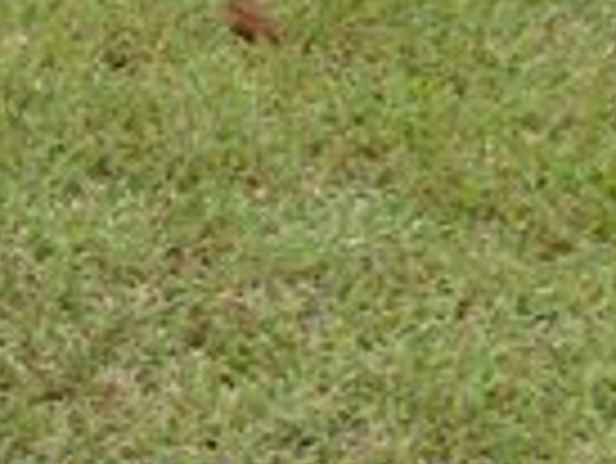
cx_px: -389
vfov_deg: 7.9
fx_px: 3331
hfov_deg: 10.1
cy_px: 430
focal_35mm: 187
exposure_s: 1/500
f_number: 7.1
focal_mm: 7.8
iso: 500
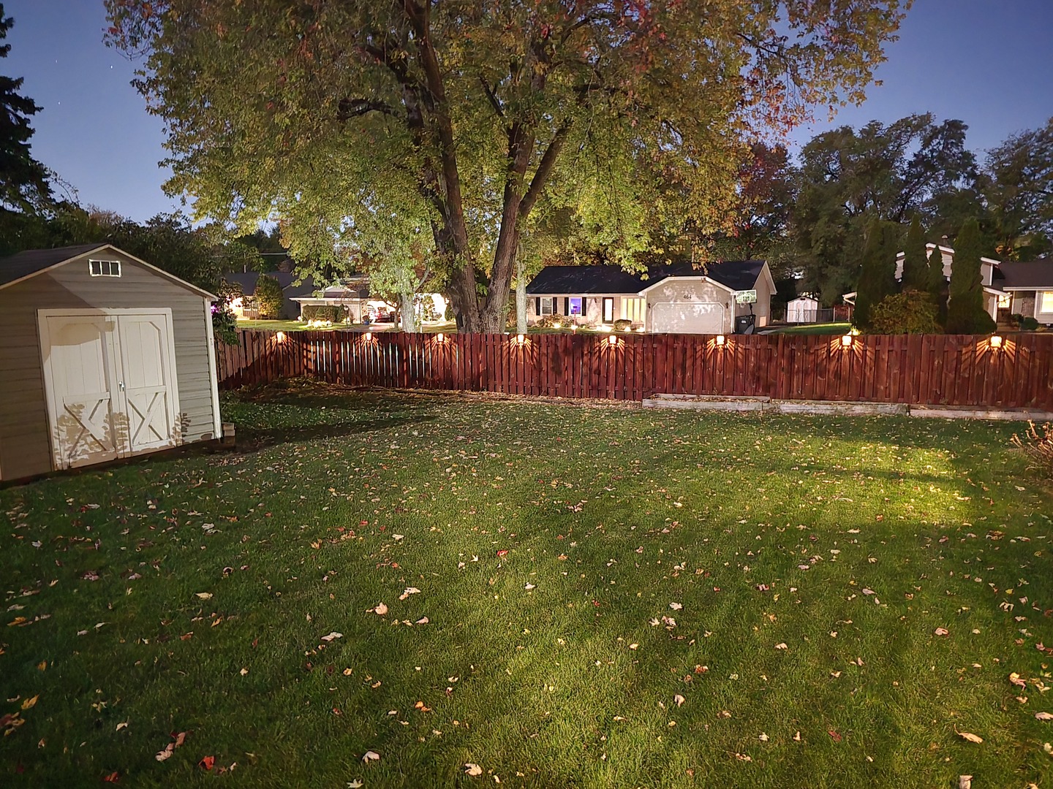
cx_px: 526
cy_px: 394
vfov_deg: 58.9
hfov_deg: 73.9
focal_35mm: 23
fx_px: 700
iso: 3200
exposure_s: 1/2
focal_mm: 6.3
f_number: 1.7
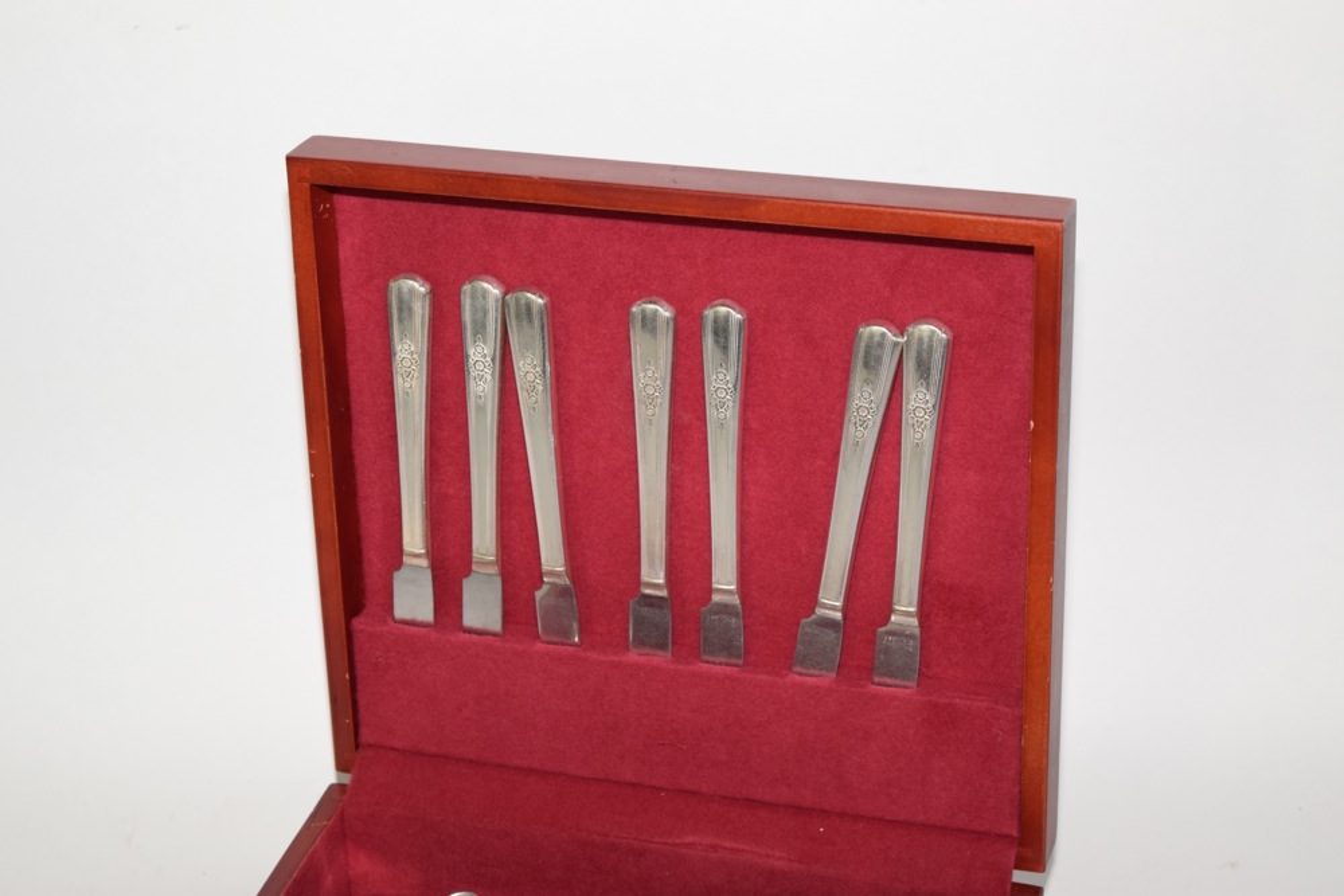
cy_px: 448
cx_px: 672
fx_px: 3080
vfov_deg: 16.6
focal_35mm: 82
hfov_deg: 24.6
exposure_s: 1/60
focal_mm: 55
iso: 1250
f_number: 5.6
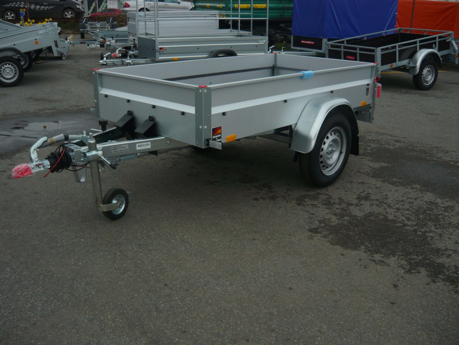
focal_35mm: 33
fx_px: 438
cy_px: 172
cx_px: 230
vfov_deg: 42.9
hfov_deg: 55.4
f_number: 2.8
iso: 100
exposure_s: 1/400
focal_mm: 5.5
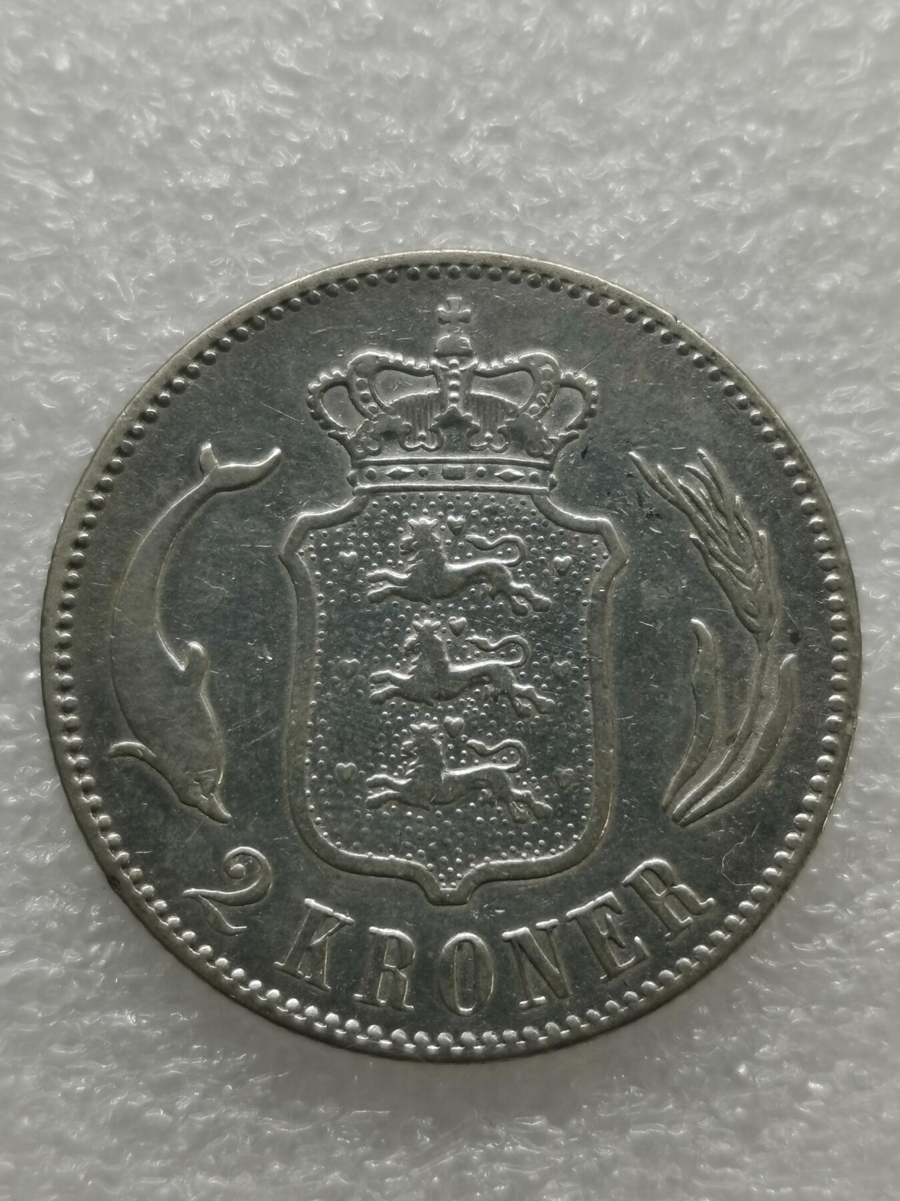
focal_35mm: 71
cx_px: 450
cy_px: 600
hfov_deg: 20.7
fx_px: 2461
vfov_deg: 27.4
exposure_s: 1/123
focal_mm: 5.56
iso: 50
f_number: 1.6
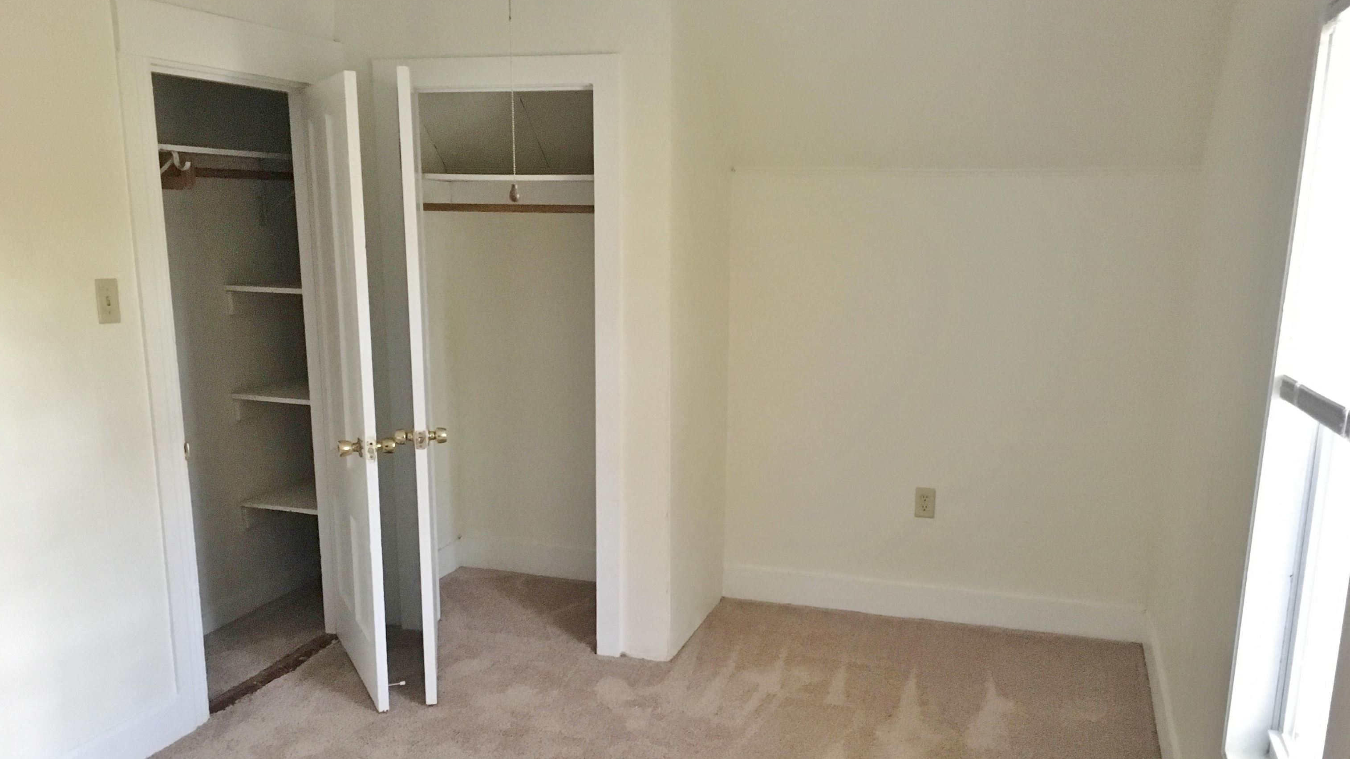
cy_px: 485
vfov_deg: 36.4
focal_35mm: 32
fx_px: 1145
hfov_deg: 61.0
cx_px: 681
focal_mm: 4.15
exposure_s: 1/15
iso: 400
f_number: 2.2
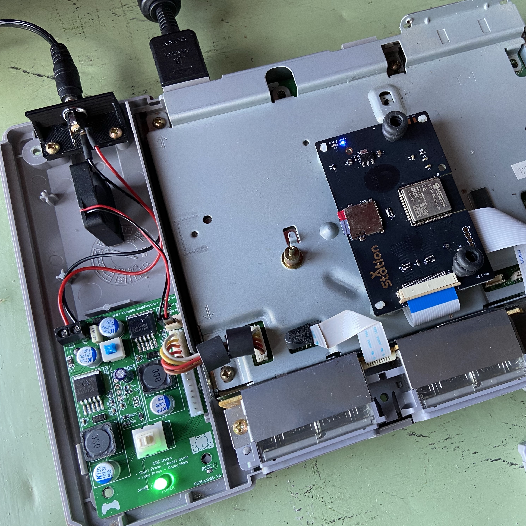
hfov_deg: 51.9
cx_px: 333
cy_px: 260
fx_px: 533
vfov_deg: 52.5
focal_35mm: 31
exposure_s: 1/64
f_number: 1.8
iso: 125
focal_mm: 4.25
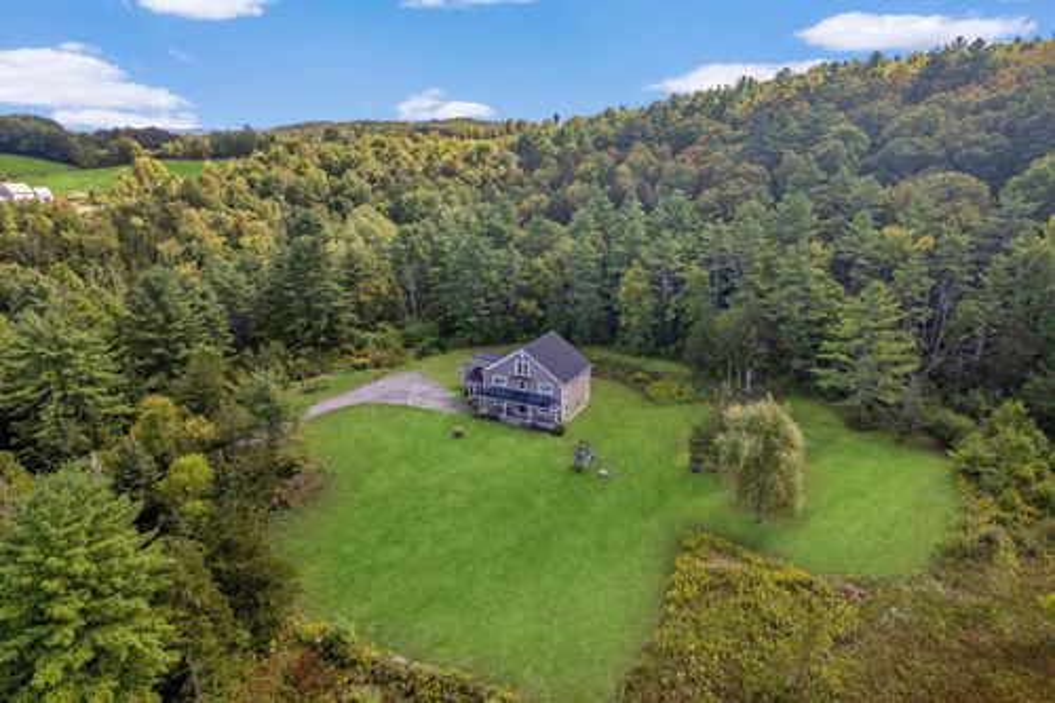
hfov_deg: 78.6
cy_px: 352
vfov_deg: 57.2
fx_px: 644
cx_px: 528
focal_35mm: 22
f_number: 2.8
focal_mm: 8.38
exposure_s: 1/120
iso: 100
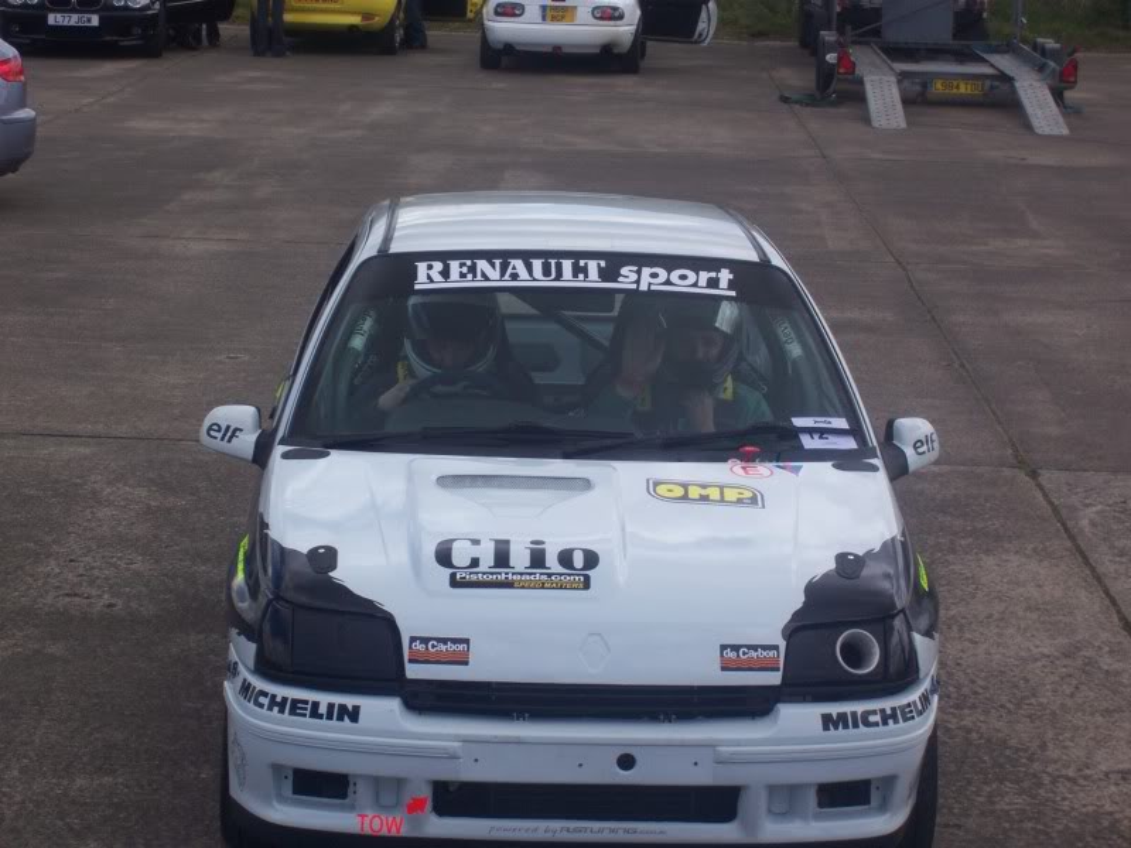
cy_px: 424
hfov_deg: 19.3
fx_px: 3333
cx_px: 566
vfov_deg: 14.5
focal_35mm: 102
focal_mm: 16.8
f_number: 4.6
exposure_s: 1/601
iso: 80
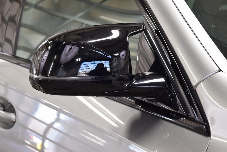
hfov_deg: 21.9
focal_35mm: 93
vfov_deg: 14.7
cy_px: 76
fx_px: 586
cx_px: 114
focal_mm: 62
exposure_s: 1/30
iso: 1250
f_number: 7.1
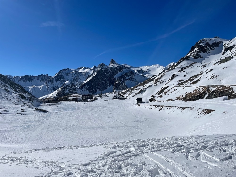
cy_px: 88
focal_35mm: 26
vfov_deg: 53.1
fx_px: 177
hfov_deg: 67.3
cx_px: 118
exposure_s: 1/14925
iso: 32
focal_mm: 4.2
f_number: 1.6
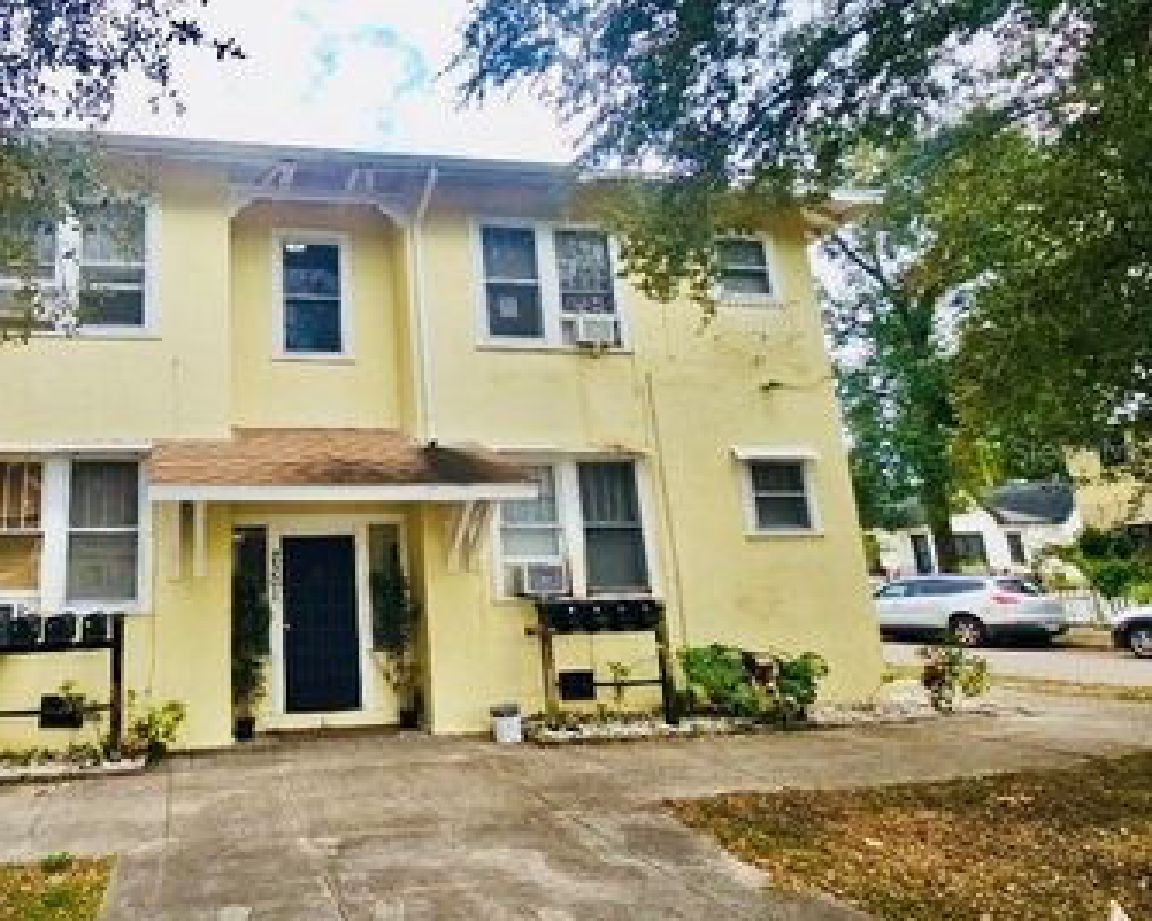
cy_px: 450
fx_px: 648
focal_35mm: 19
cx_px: 307
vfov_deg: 70.8
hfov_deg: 77.9
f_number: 2.2
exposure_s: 1/588
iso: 50
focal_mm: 2.2
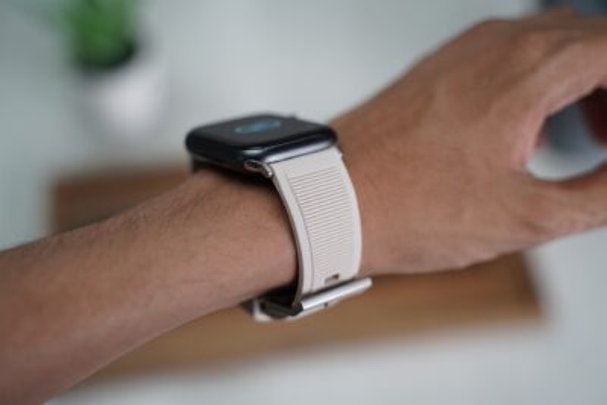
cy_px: 202
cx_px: 304
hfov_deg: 35.6
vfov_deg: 24.2
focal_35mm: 56
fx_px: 945
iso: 1000
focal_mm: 56
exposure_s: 1/320
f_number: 2.8
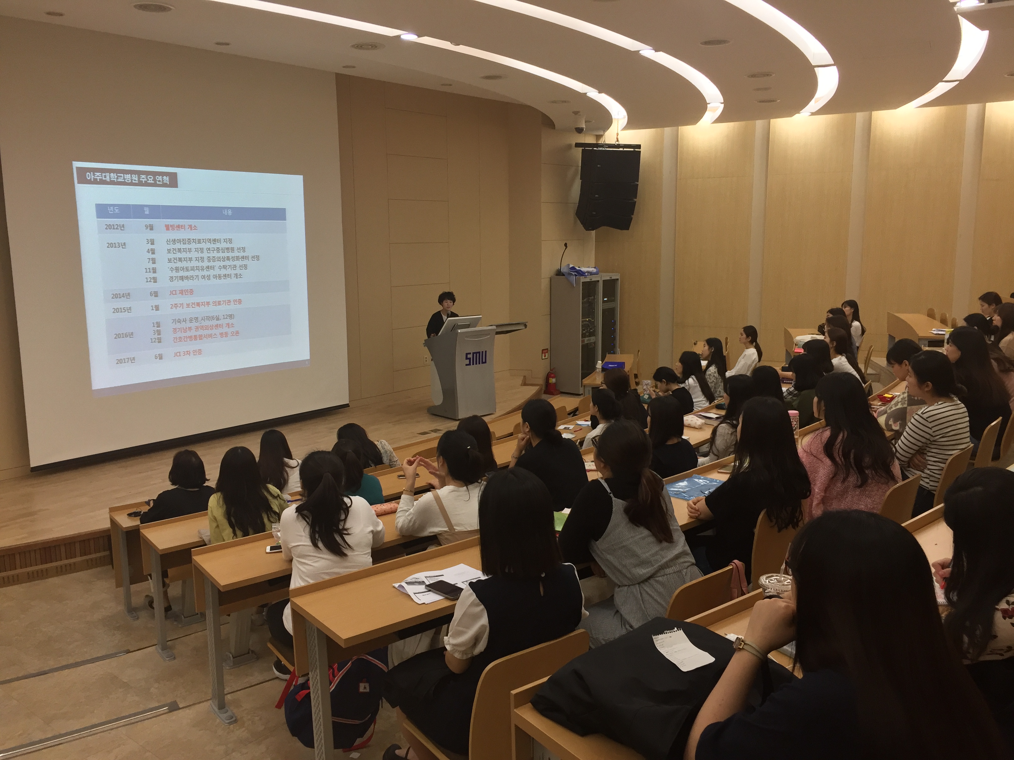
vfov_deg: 48.2
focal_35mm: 29
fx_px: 849
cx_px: 507
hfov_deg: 61.7
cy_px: 380
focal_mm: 4.15
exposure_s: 1/30
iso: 125
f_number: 2.2
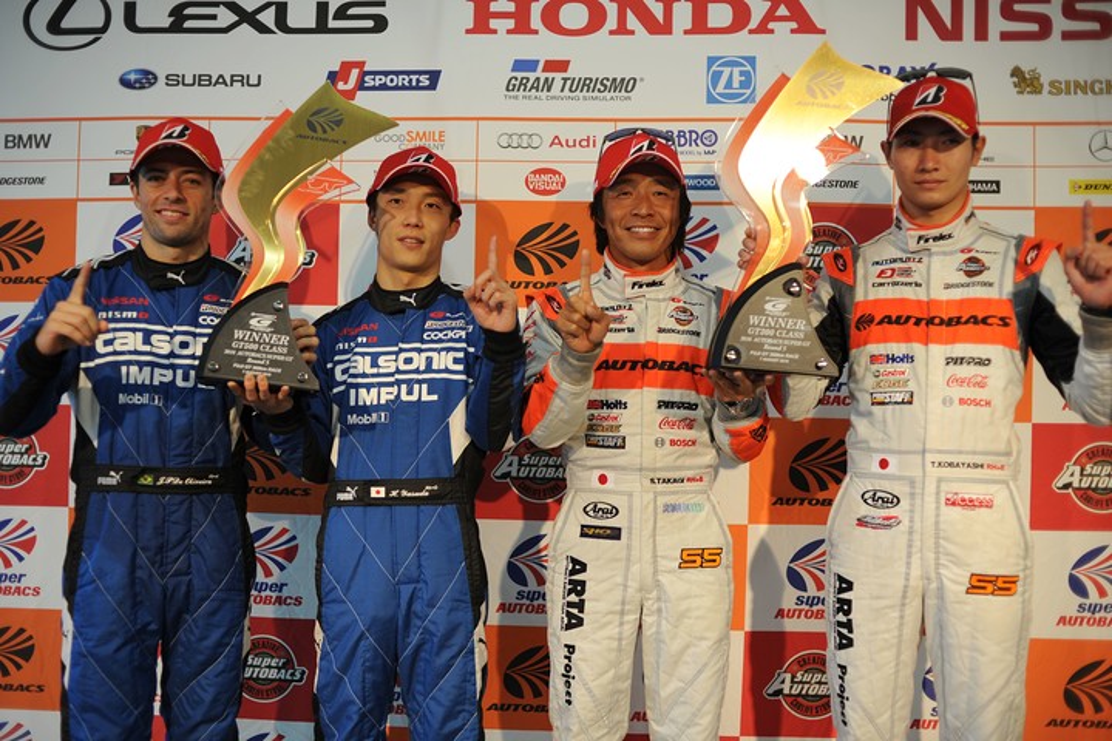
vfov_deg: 37.9
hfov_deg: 54.4
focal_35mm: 35
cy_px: 370
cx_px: 556
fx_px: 1081
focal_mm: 35
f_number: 2
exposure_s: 1/250
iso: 400
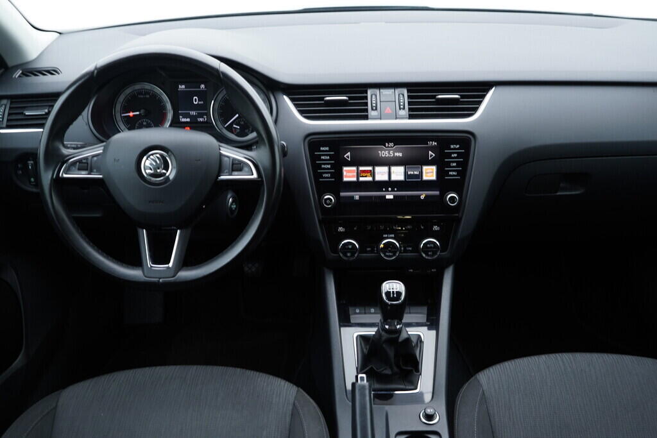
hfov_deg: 53.1
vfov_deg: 36.9
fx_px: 657
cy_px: 219
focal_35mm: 36
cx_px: 328
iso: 200
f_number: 2.8
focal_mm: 24
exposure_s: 1/40
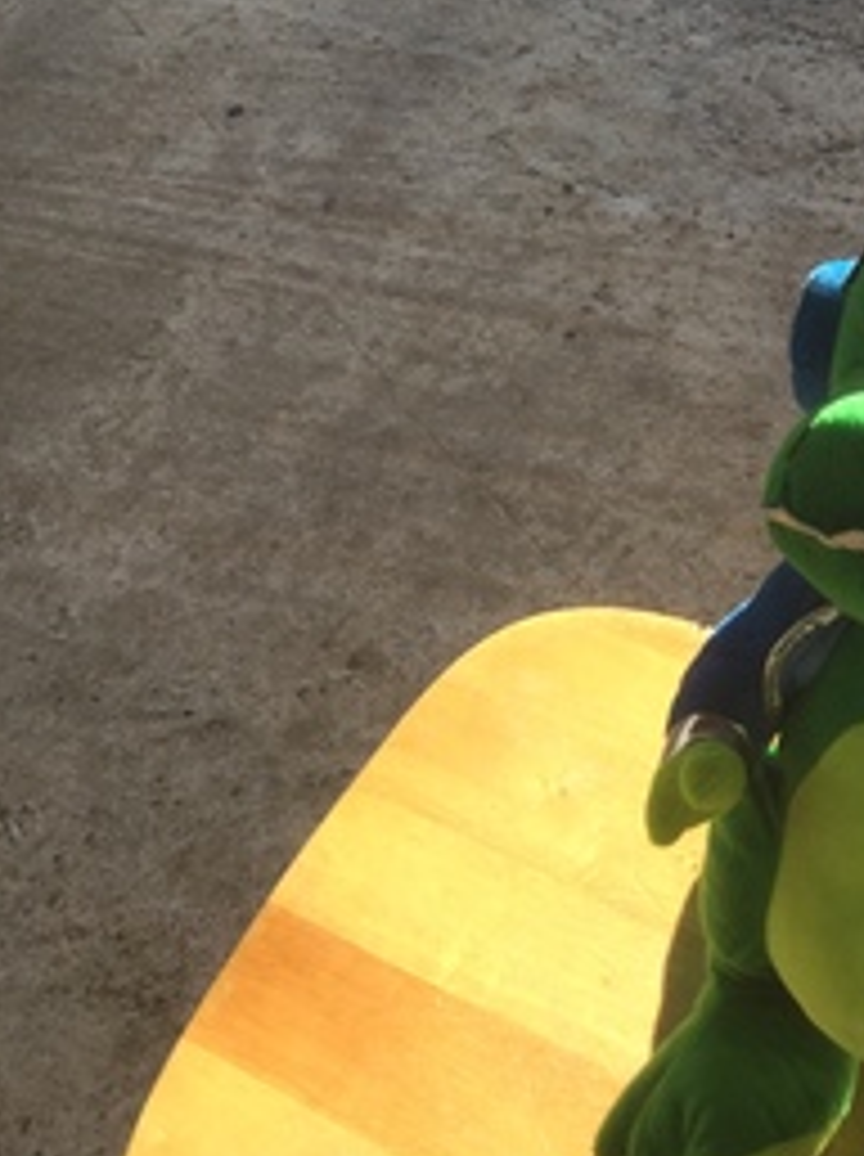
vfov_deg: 31.8
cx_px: 544
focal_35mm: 58
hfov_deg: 25.1
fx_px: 1935
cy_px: 126
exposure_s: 1/254
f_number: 2.4
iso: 25
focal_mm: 3.3
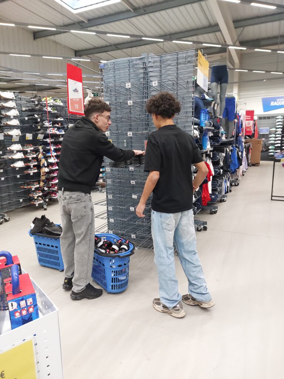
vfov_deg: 69.4
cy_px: 190
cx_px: 142
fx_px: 273
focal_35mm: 25
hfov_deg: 54.9
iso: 250
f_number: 1.8
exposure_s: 1/100
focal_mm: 5.23
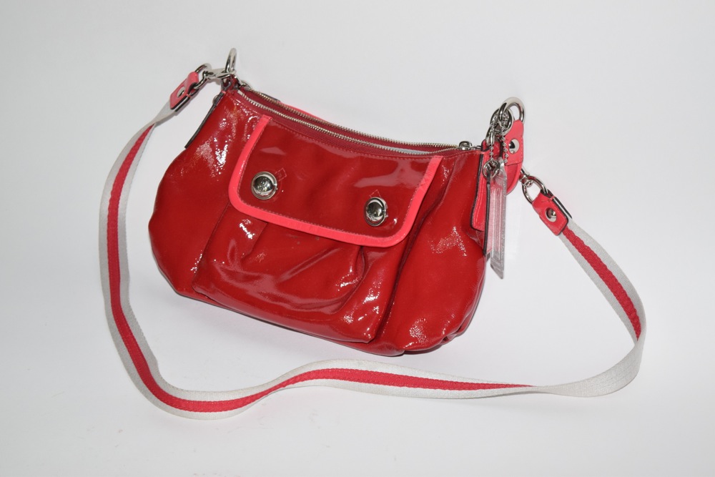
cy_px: 238
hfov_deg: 24.6
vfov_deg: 16.6
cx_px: 358
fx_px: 1639
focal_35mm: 82
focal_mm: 55
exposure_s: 1/100
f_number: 5.6
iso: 800
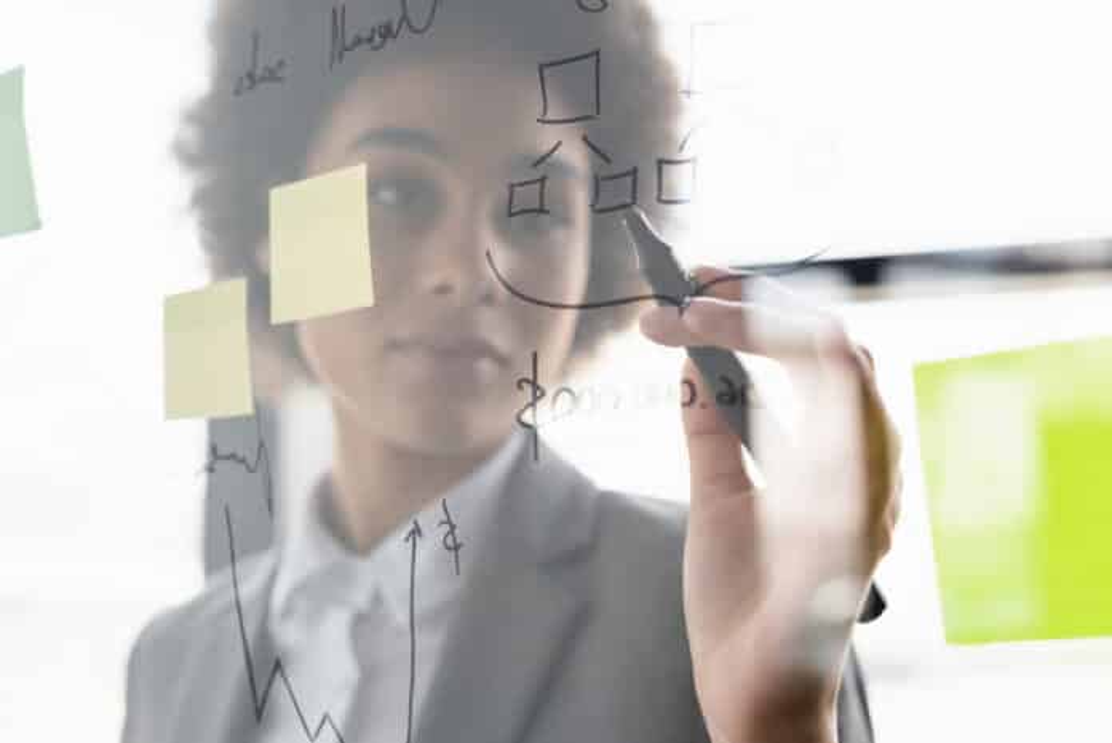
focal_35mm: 50
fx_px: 1545
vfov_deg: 27.0
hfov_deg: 39.6
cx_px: 556
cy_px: 372
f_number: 4
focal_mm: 50
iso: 160
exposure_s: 1/200
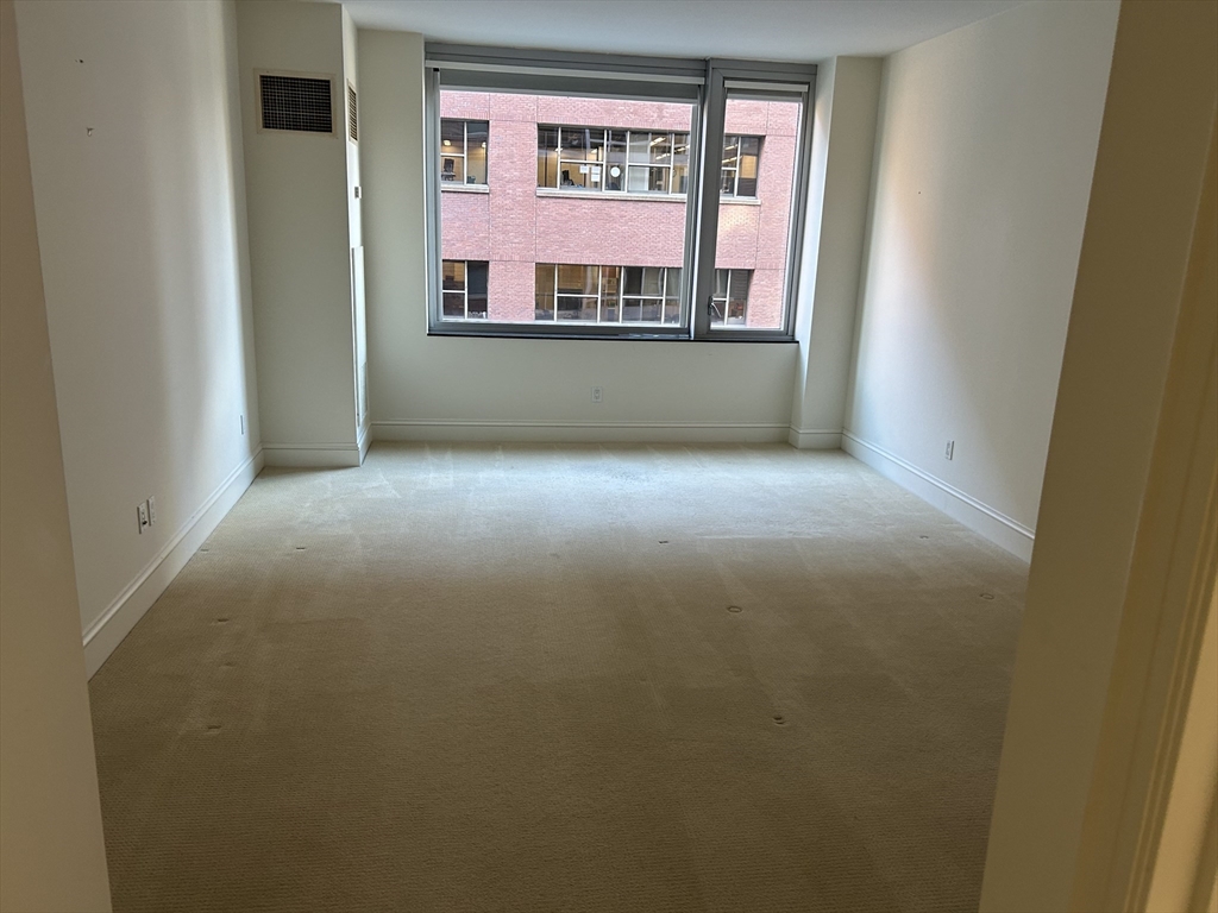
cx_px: 609
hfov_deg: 67.3
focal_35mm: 26
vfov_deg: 53.1
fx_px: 915
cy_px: 456
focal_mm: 5.7
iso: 125
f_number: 1.5
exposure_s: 1/60
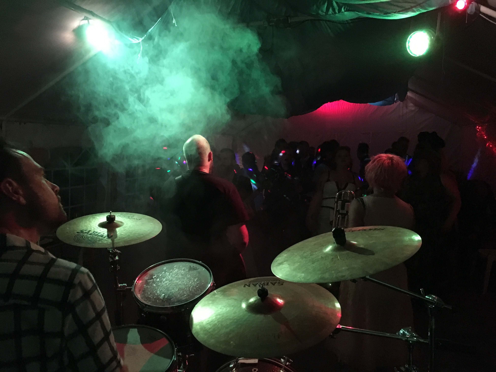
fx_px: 416
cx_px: 248
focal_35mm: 29
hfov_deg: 61.7
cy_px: 186
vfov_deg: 48.2
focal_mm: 4.15
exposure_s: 1/17
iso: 320
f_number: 2.2
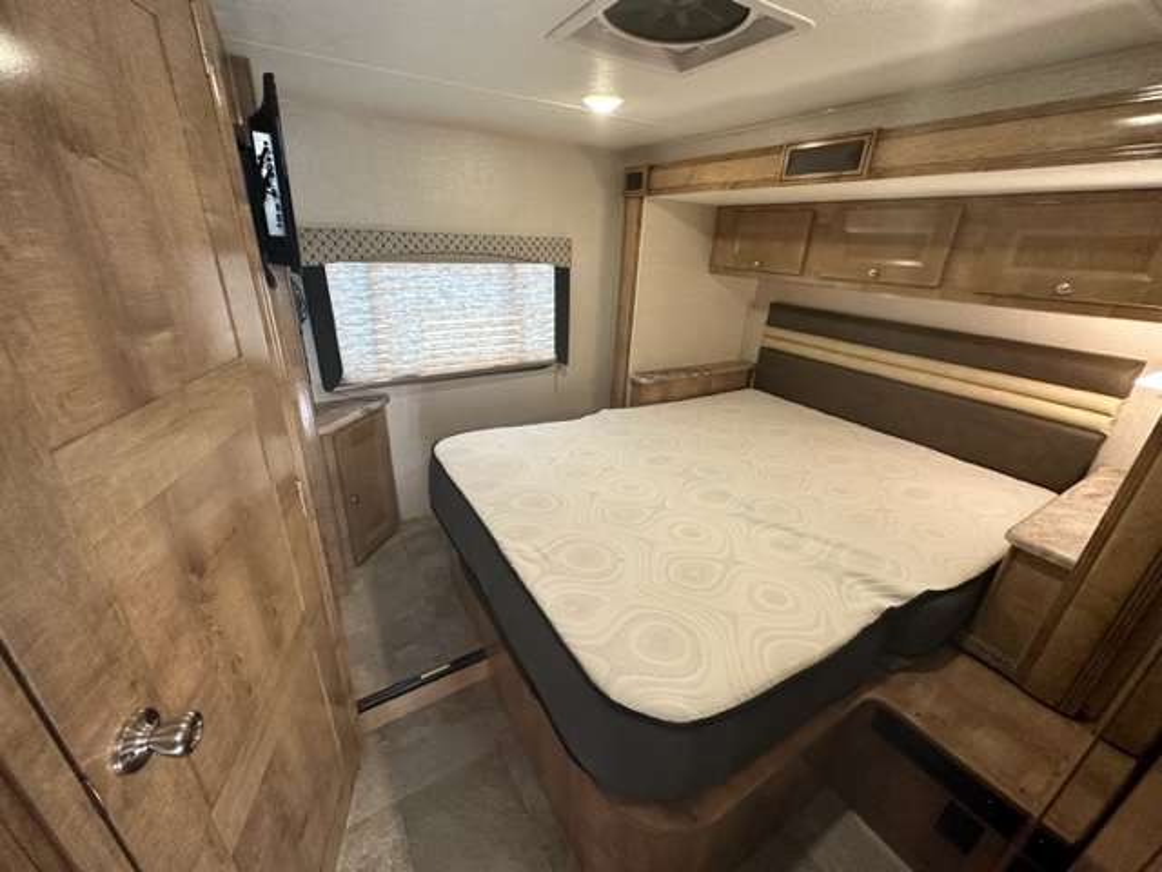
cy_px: 436
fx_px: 470
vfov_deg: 85.7
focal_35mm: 14
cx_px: 581
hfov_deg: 102.1
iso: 250
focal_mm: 2.22
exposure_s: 1/99
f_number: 2.2
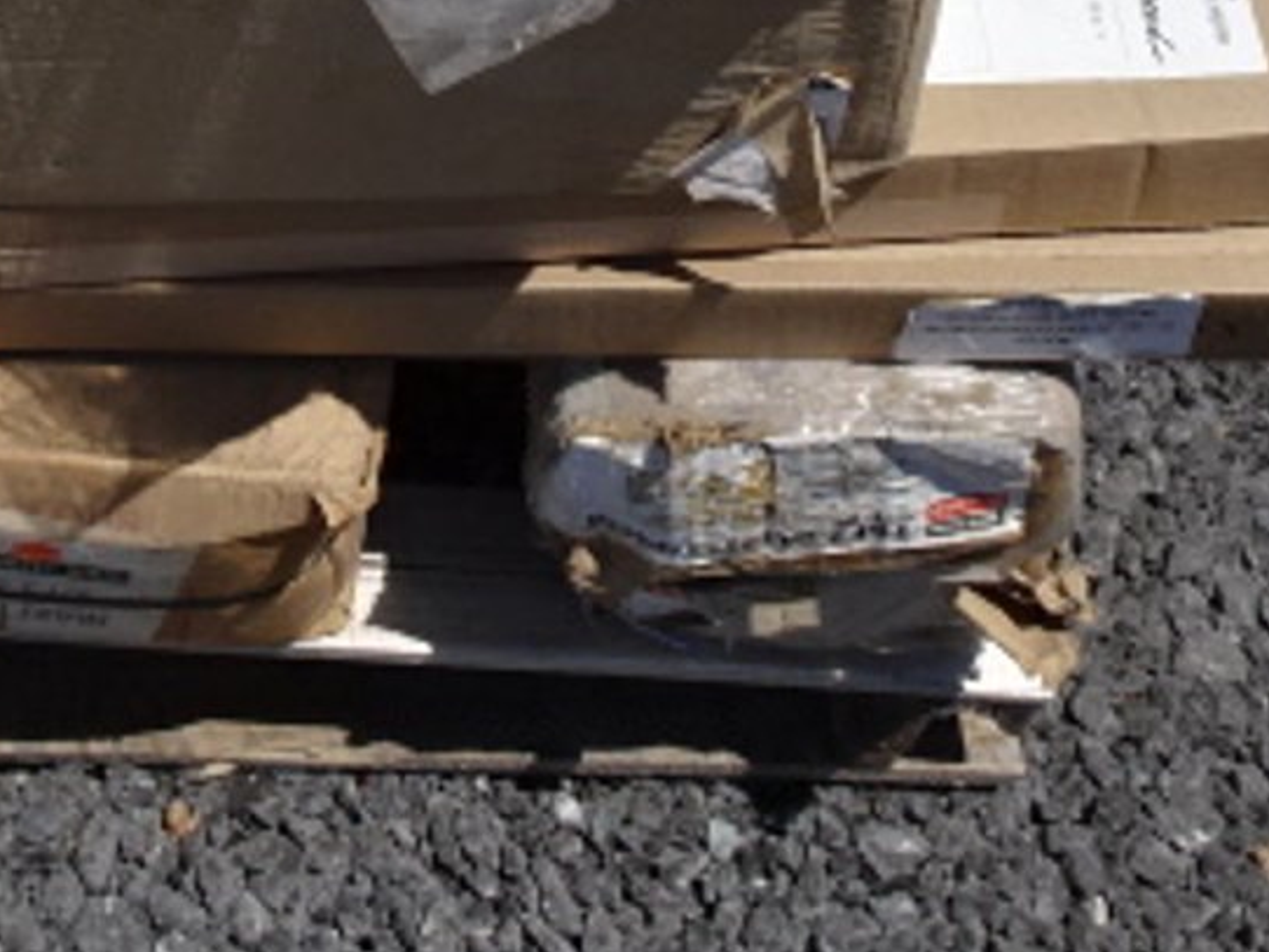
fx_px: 2457
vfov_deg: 20.4
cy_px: -216
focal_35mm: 67
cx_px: 210
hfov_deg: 28.2
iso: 80
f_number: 3.5
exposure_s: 1/1600
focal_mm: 4.1
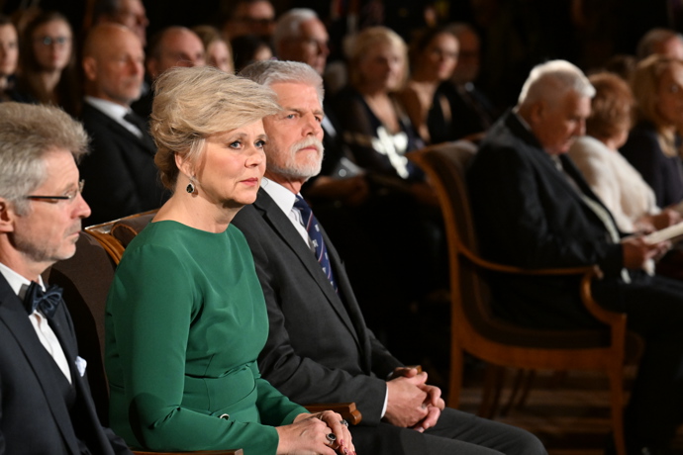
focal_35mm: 150
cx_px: 342
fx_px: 2846
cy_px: 228
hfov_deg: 13.7
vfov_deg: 9.1
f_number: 5
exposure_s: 1/250
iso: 6400
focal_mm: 150
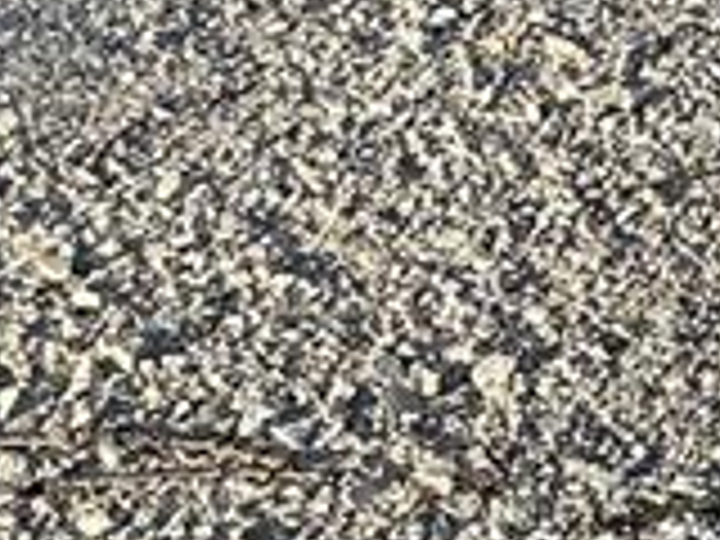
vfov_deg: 7.8
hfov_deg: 9.8
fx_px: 3869
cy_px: -400
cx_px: 1526
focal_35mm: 186
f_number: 1.8
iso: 25
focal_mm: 3
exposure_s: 1/829
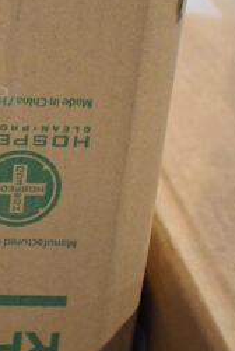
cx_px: -134
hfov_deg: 11.9
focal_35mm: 109
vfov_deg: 18.4
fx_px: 1064
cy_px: 38
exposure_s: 1/125
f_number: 3.5
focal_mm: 20
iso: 1600
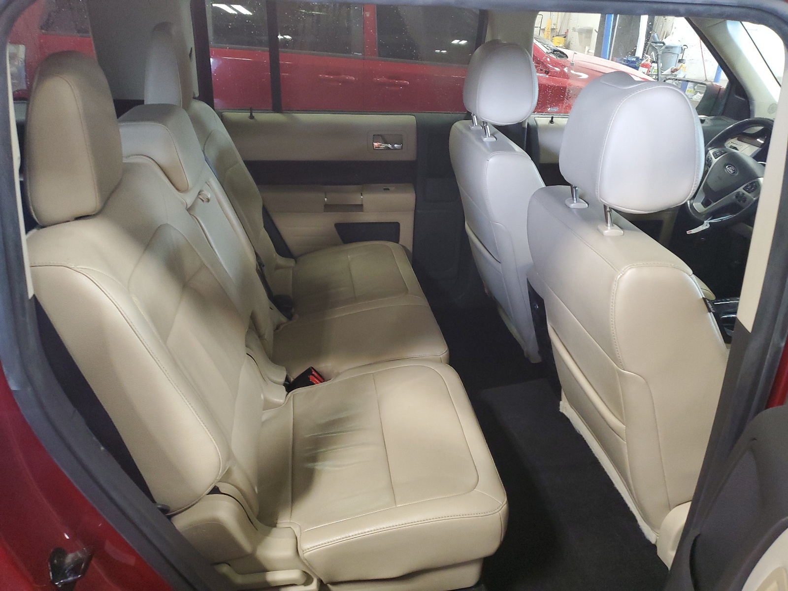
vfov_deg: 53.1
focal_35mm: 26
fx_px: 592
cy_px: 296
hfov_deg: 67.3
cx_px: 394
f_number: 1.5
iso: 292
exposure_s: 1/17
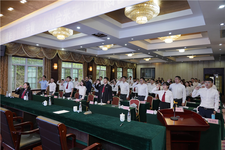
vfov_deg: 53.1
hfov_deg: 73.7
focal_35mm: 24
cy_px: 75
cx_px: 112
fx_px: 150
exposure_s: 1/100
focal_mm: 24
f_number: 4
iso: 1000
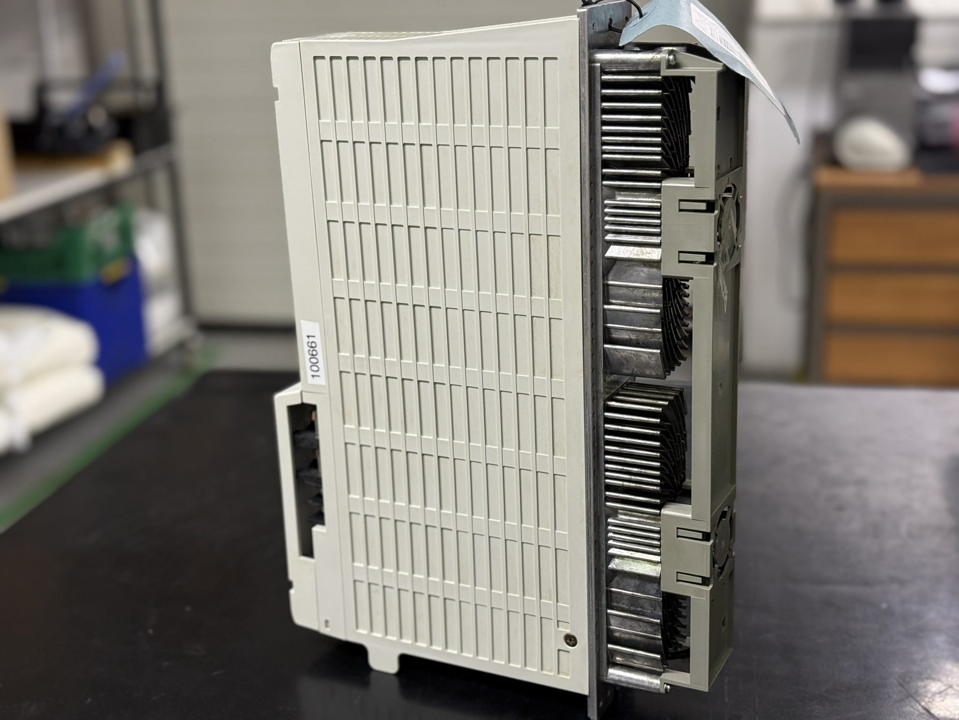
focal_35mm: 48
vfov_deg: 30.3
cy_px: 360
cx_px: 480
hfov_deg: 39.7
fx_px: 1330
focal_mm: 6.76
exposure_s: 1/50
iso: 200
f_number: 1.78
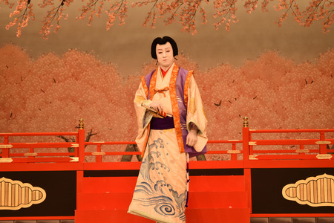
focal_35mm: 82
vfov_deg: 16.6
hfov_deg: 24.6
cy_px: 112
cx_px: 167
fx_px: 765
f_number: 7.1
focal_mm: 55
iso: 400
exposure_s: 1/200
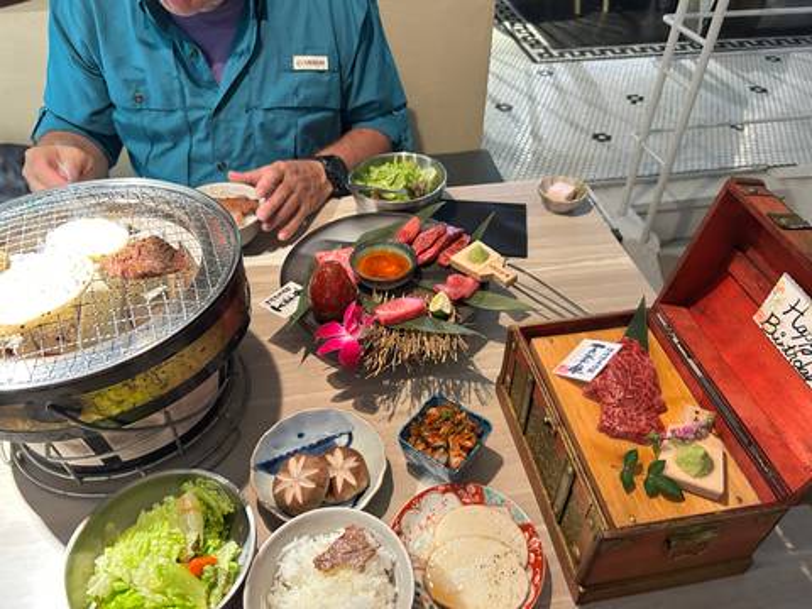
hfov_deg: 67.3
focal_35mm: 26
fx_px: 610
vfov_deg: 53.1
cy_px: 304
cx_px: 406
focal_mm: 5.7
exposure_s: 1/60
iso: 400
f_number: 1.5
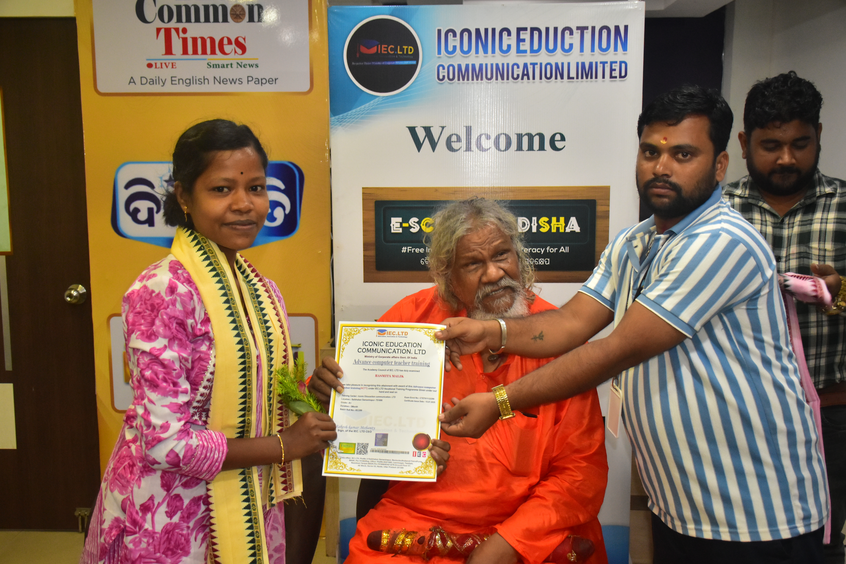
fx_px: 846
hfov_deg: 53.1
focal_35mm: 36
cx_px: 423
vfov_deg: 36.9
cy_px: 282
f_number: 4
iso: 1600
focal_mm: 24
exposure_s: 1/100
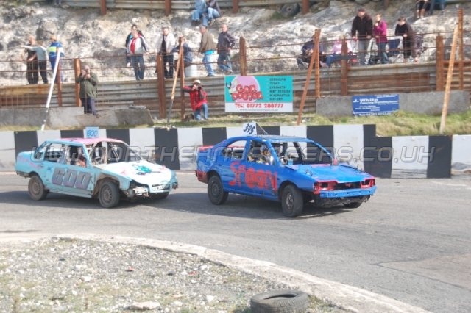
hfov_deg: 24.6
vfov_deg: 16.5
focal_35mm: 82
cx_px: 236
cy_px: 156
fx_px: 1079
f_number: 5.3
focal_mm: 55
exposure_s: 1/640
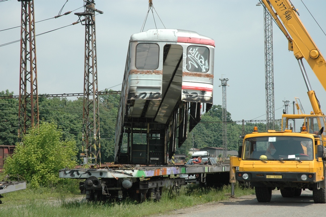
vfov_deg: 14.7
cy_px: 108
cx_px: 163
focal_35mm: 93
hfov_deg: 21.9
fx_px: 842
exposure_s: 1/320
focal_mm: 62
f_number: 10
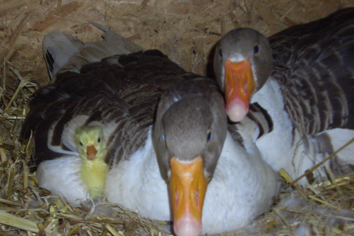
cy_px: 131
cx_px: 176
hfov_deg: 31.0
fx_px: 639
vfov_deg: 20.9
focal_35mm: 65
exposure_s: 1/40
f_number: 3.5
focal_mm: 10.2
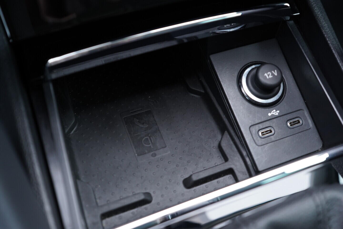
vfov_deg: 36.9
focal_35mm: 36
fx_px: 343
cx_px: 172
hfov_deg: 53.1
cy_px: 114
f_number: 2.8
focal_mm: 24
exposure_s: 1/40
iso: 640
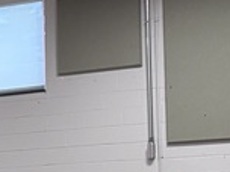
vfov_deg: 9.0
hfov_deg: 9.6
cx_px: -445
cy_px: 219
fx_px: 1076
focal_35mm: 162
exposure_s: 1/60
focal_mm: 6.76
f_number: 1.78
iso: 250
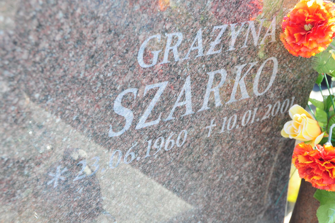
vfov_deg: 18.1
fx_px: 697
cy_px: 112
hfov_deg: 27.0
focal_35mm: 75
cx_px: 168
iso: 250
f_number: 7.1
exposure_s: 1/80
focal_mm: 50
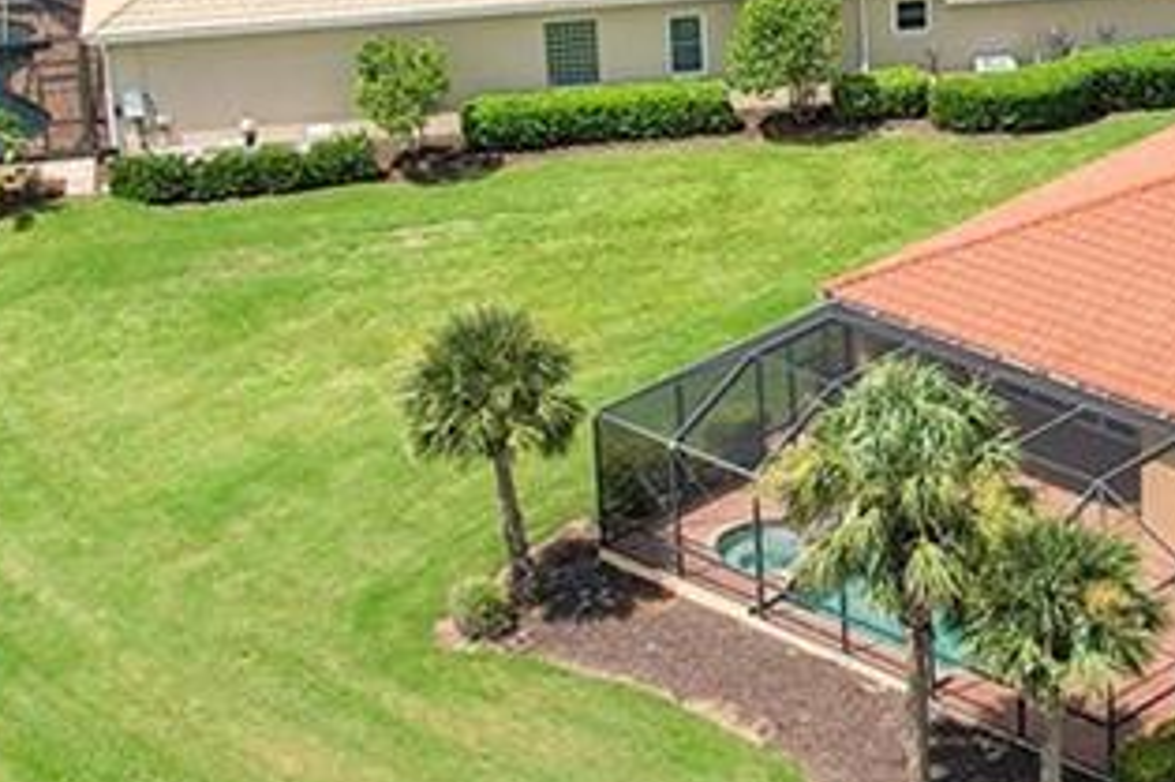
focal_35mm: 112
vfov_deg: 12.2
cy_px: 142
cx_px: 1201
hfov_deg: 17.8
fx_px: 3653
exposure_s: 1/2000
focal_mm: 8.38
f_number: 2.8
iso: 100
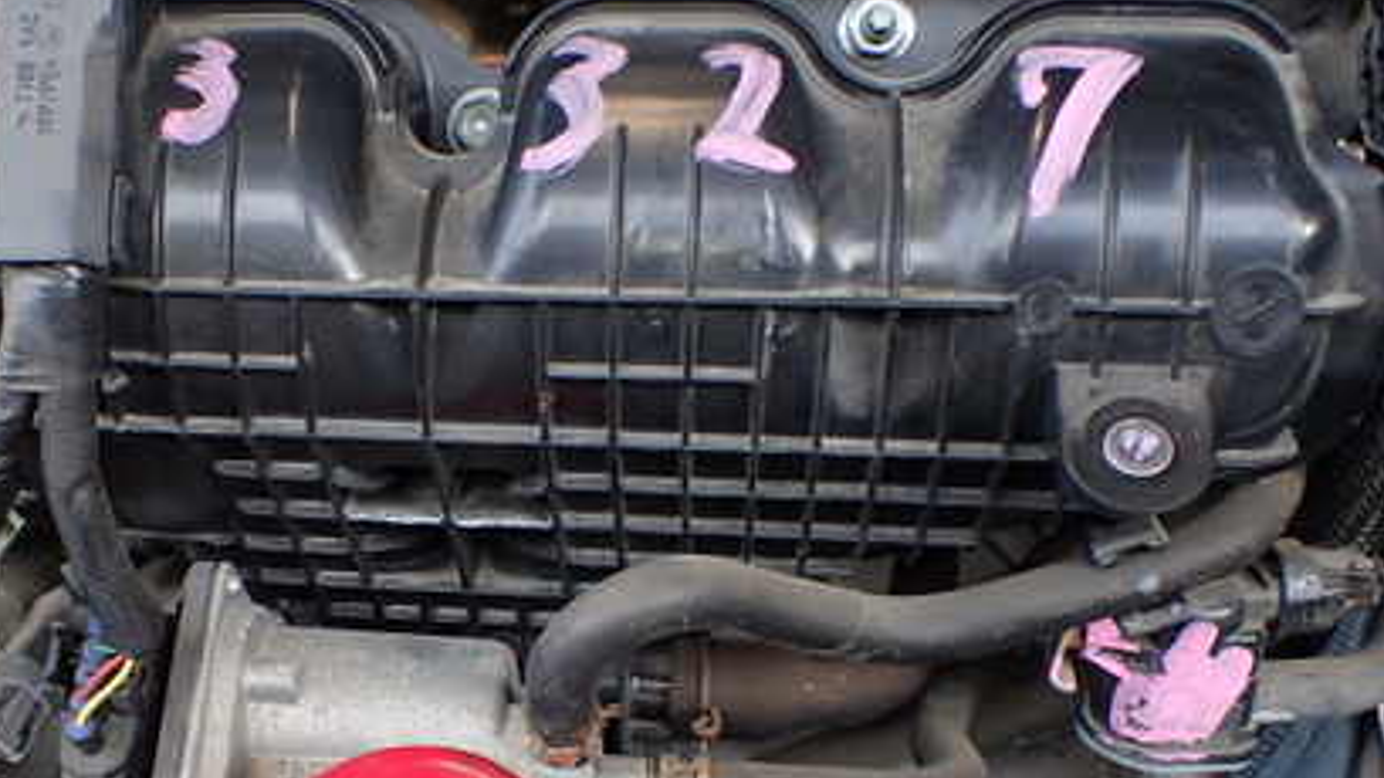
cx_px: 453
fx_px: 1761
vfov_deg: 24.5
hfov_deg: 42.3
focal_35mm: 48
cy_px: 626
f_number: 2.3
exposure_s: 1/125
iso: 160
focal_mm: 5.4
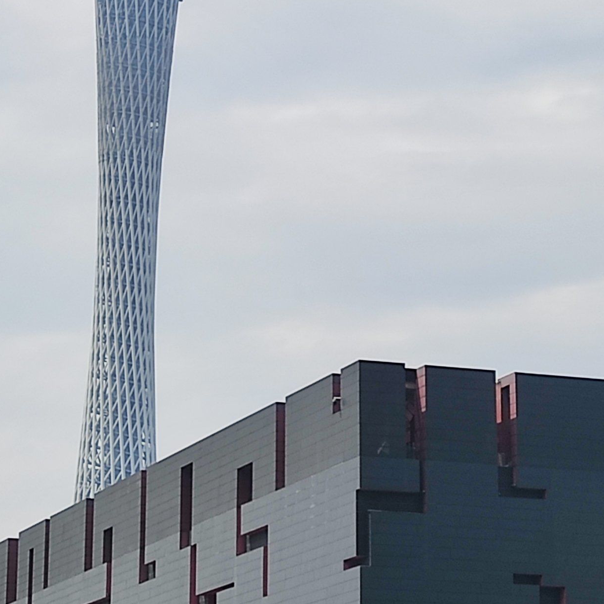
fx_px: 2606
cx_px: 368
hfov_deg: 13.2
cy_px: 167
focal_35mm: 132
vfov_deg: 13.2
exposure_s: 1/3333
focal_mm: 4.71
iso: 50
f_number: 1.79
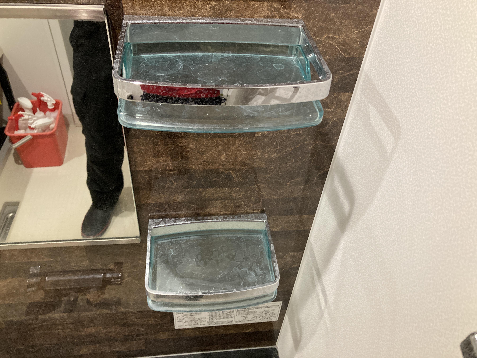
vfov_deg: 49.7
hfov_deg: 63.4
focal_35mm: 28
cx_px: 238
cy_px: 179
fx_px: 386
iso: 320
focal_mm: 3.99
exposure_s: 1/60
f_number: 1.8
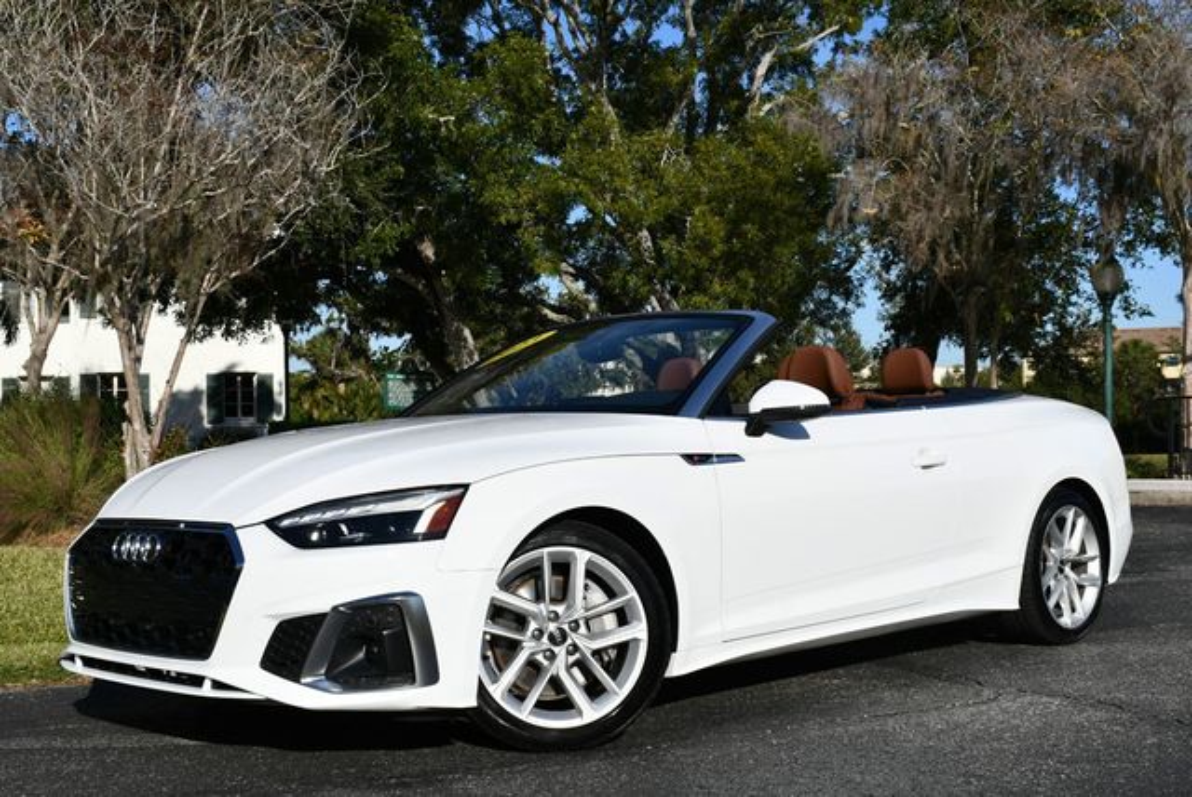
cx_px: 596
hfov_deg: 41.1
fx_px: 1591
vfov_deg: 28.1
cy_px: 398
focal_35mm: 48
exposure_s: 1/400
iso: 100
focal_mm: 24
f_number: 10
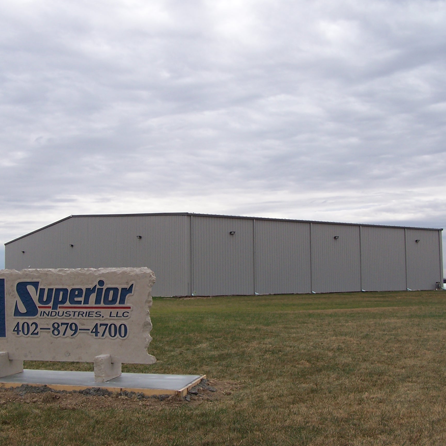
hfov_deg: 37.5
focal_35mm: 45
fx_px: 656
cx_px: 190
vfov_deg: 37.6
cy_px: 223
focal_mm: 6.3
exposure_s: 1/500
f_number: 4
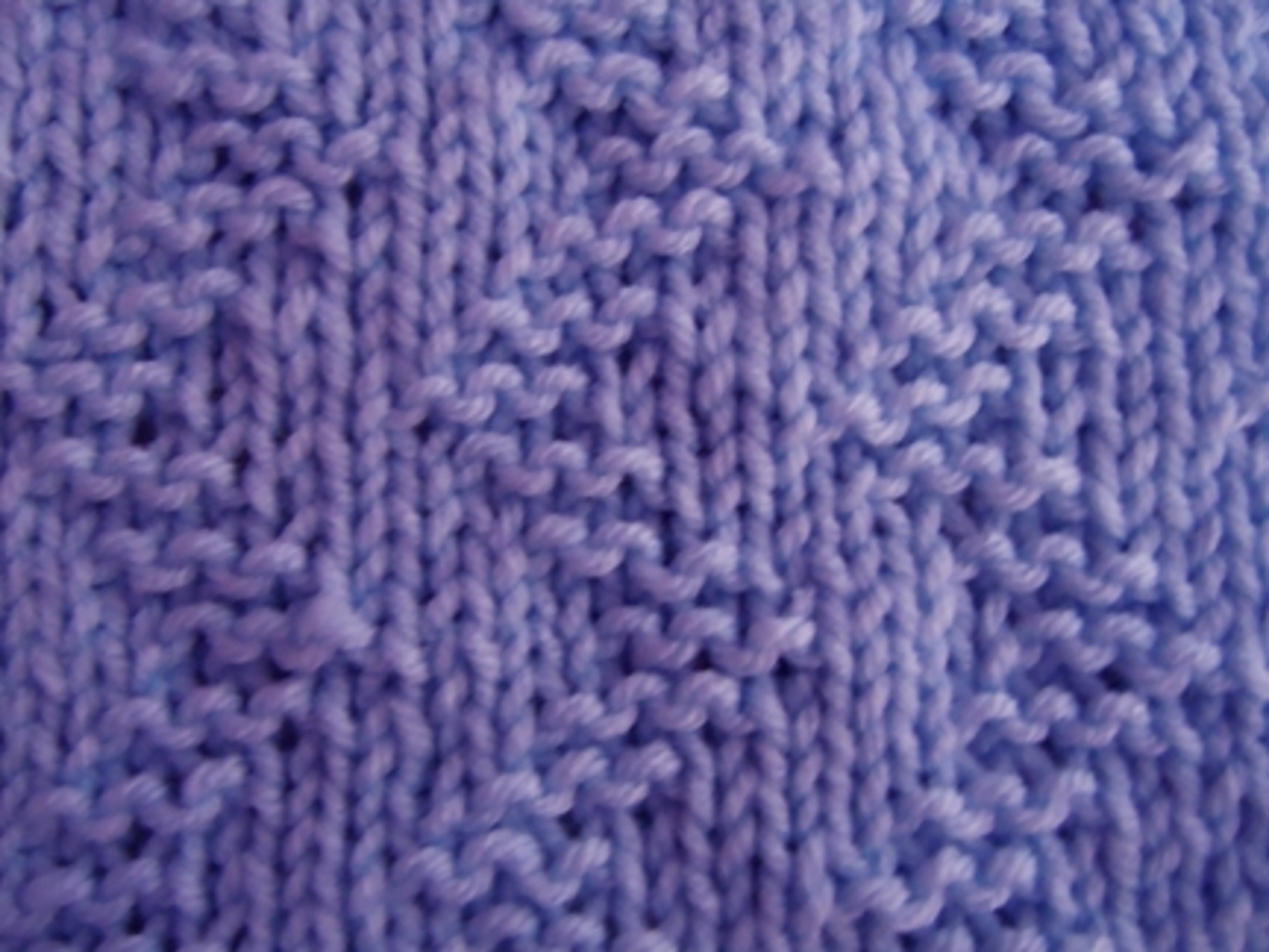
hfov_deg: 60.0
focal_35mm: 30
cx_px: 634
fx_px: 1100
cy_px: 476
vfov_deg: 46.8
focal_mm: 5.4
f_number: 3.5
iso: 800
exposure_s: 1/6
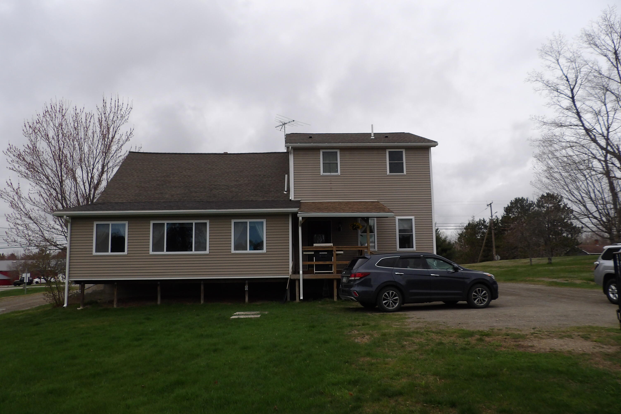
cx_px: 310
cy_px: 222
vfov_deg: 51.2
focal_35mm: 25
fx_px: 431
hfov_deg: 71.5
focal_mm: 4.3
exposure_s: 1/730
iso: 100
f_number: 3.2
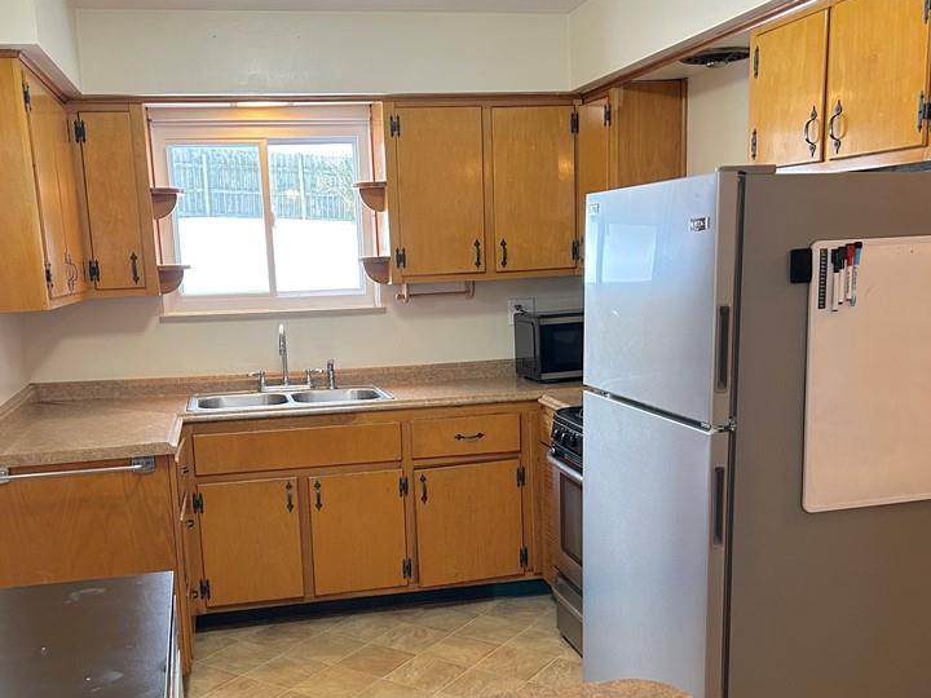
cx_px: 434
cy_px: 430
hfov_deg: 50.1
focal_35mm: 37
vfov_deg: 38.5
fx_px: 995
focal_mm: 5.7
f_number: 1.5
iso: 160
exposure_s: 1/60
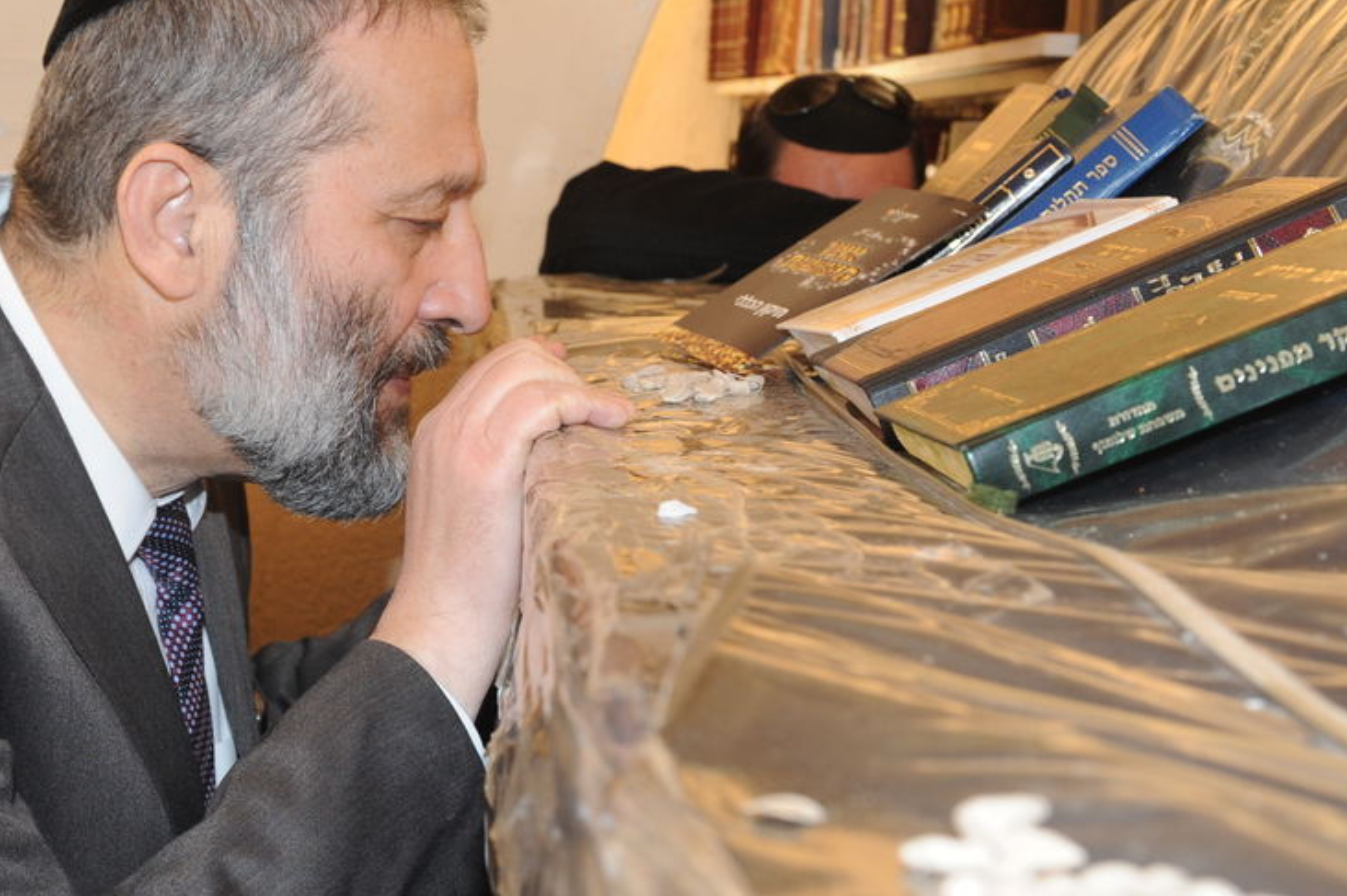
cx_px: 342
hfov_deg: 30.5
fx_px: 2430
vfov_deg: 20.9
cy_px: 457
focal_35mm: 65
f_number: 7.1
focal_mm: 34
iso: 1000
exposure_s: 1/60
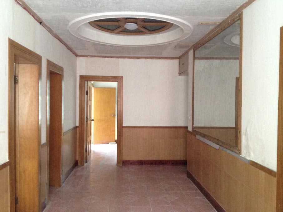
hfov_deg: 52.6
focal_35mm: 35
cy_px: 106
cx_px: 142
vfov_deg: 40.7
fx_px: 286
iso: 320
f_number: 2.4
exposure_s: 1/20
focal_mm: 4.28
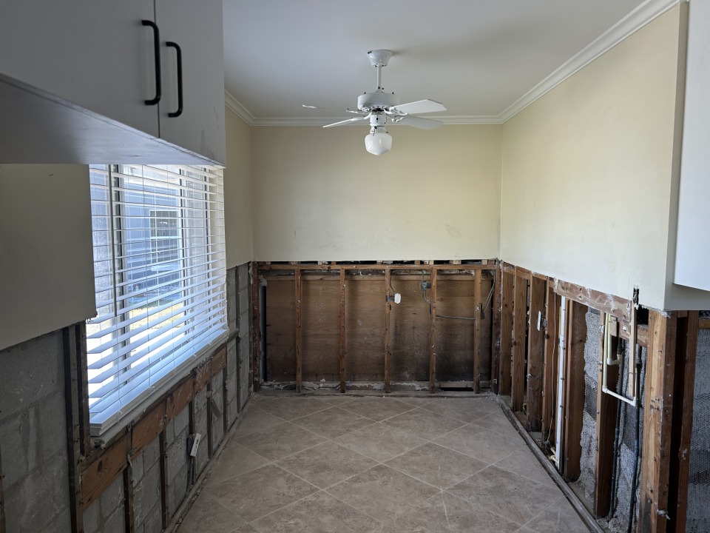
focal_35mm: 26
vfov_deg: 53.1
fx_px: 533
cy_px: 266
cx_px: 355
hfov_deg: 67.3
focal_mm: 5.7
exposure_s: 1/121
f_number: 1.5
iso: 40
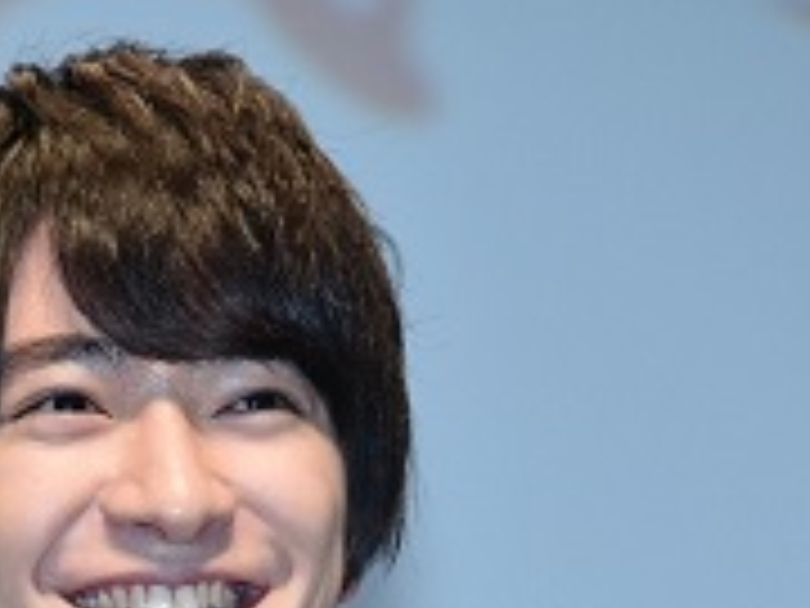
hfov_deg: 2.7
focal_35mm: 737
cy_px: 892
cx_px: 153
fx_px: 17245
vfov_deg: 2.0
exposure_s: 1/200
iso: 1600
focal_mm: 230
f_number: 5.6
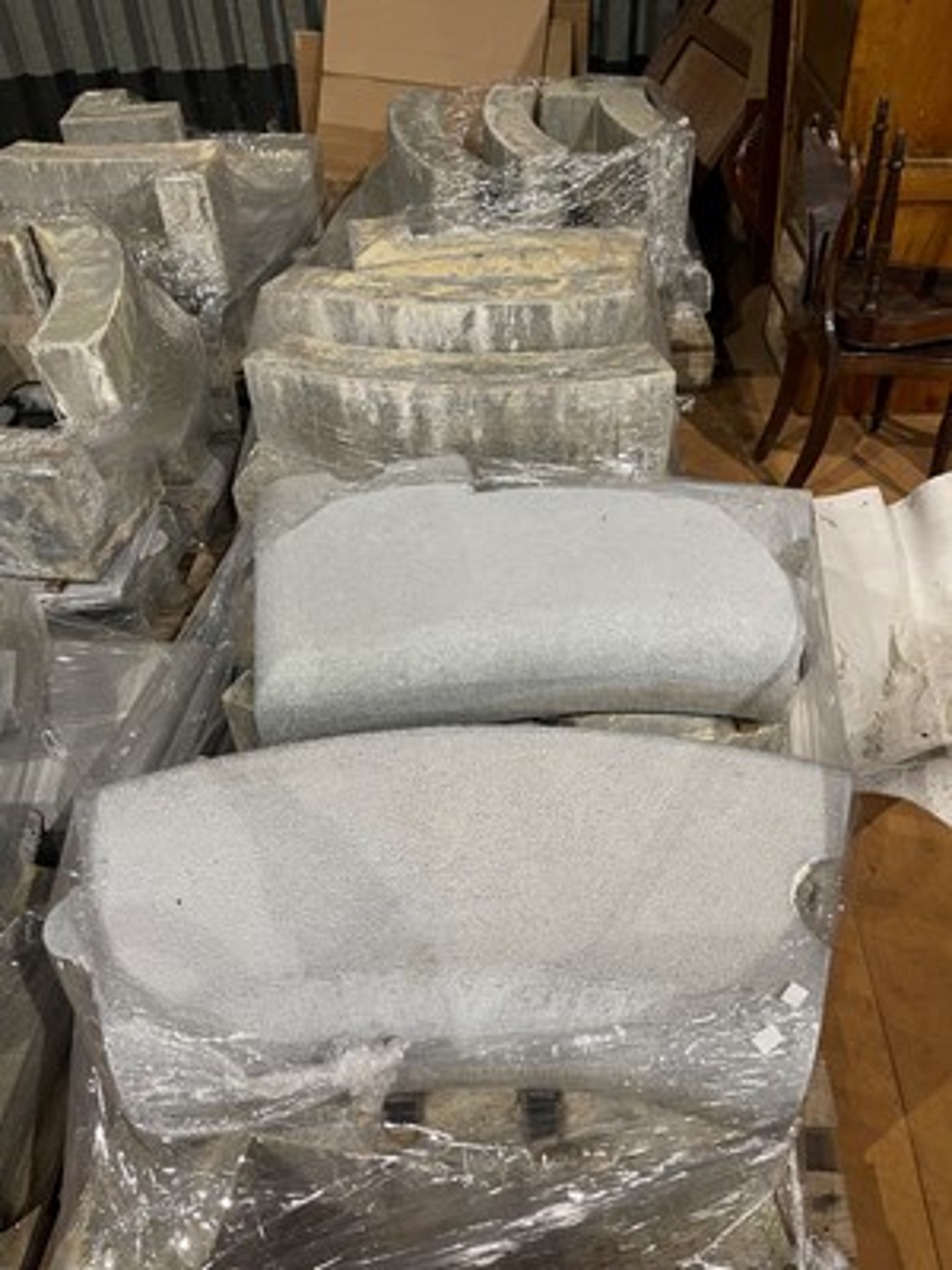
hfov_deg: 53.1
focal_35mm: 26
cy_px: 635
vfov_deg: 67.3
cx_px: 476
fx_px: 953
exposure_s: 1/50
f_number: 1.6
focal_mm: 5.1
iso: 160
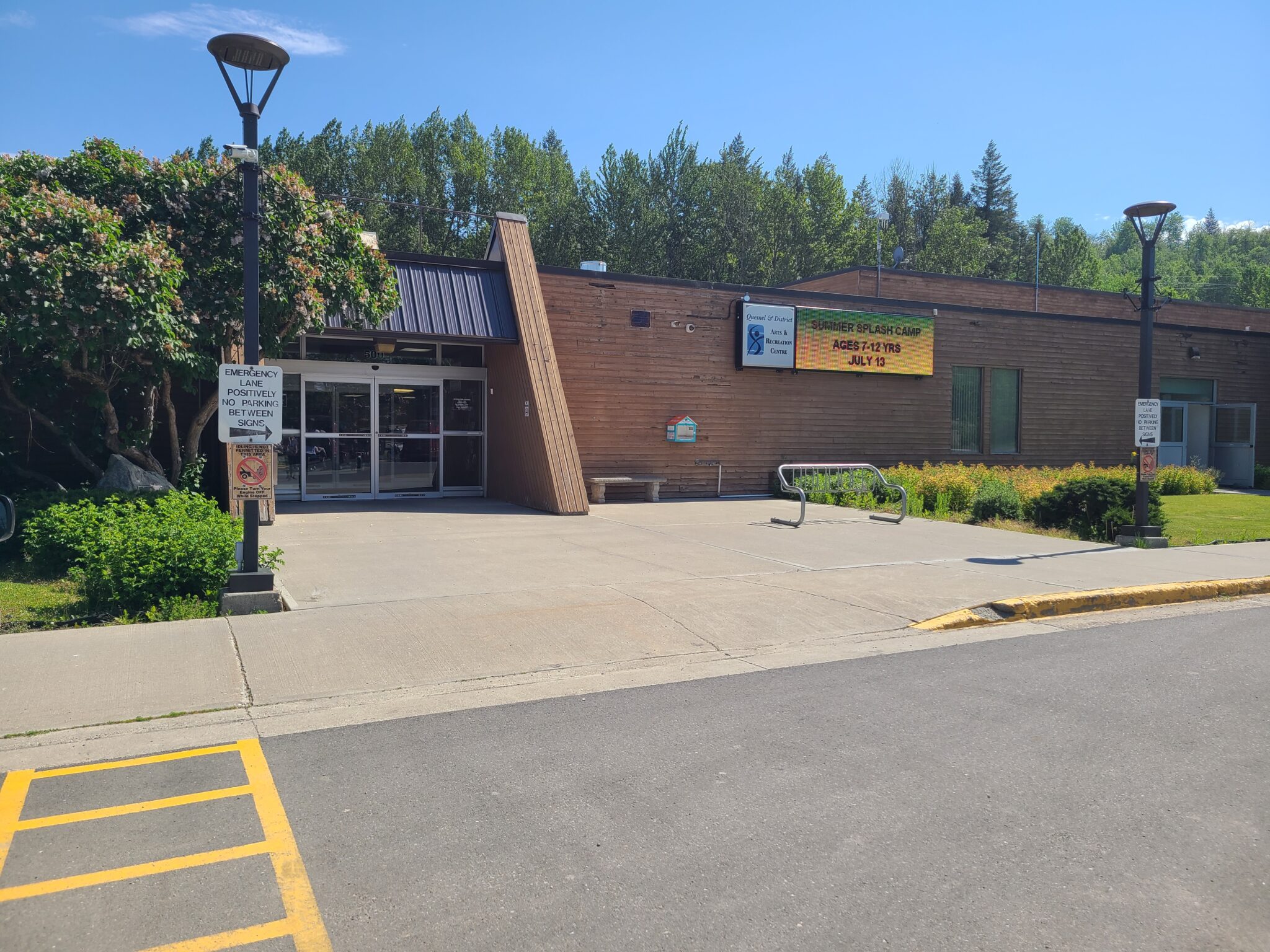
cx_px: 635
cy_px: 476
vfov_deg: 53.1
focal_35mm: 26
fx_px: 954
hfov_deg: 67.3
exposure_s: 1/2271
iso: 40
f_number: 1.8
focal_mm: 5.4
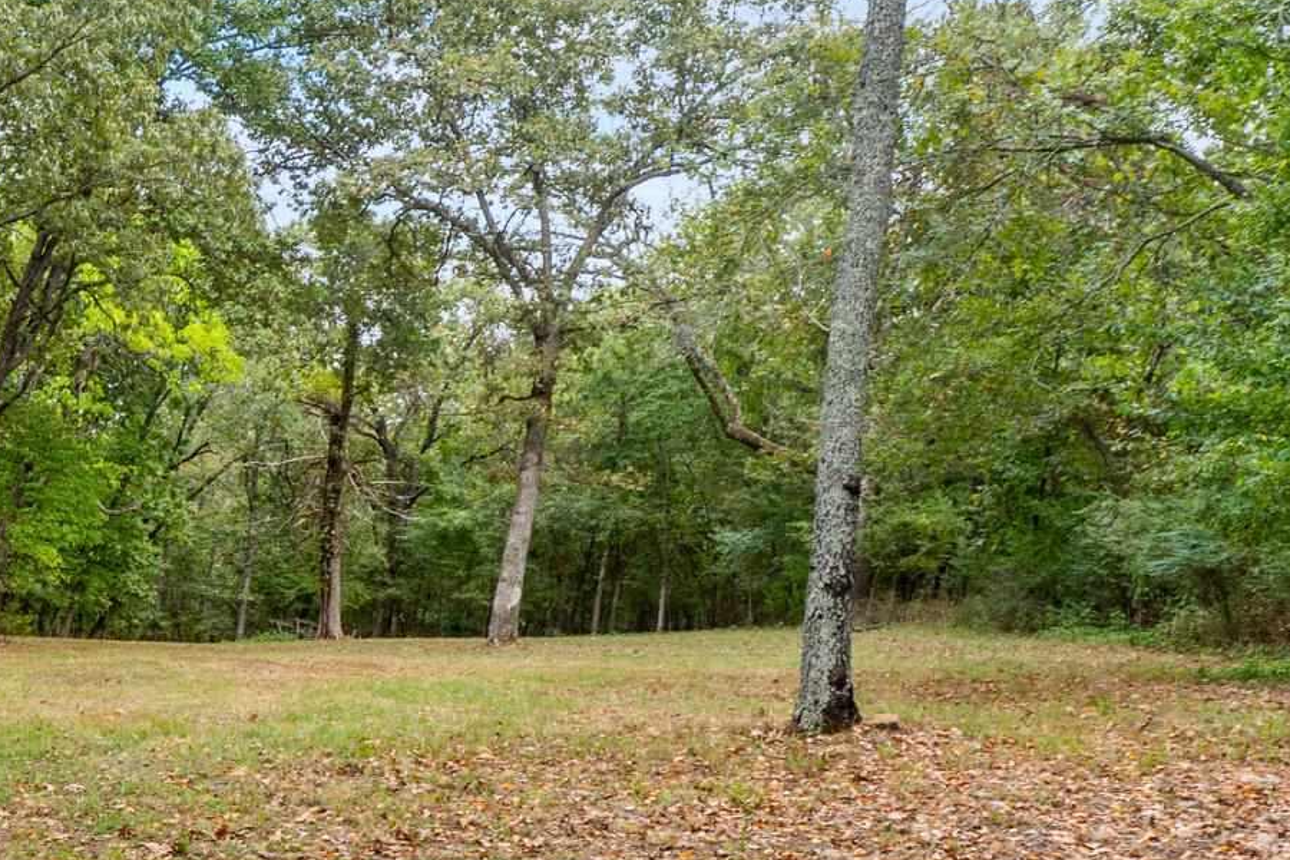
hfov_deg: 33.5
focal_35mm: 52
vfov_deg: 26.1
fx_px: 1851
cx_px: -129
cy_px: 532
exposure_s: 1/40
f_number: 9
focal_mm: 12.4
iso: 200
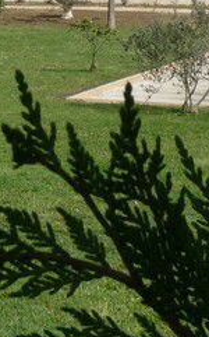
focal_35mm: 155
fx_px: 1417
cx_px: -92
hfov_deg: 8.3
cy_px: 8
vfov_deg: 13.4
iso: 100
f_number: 4.5
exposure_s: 1/800
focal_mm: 6.6
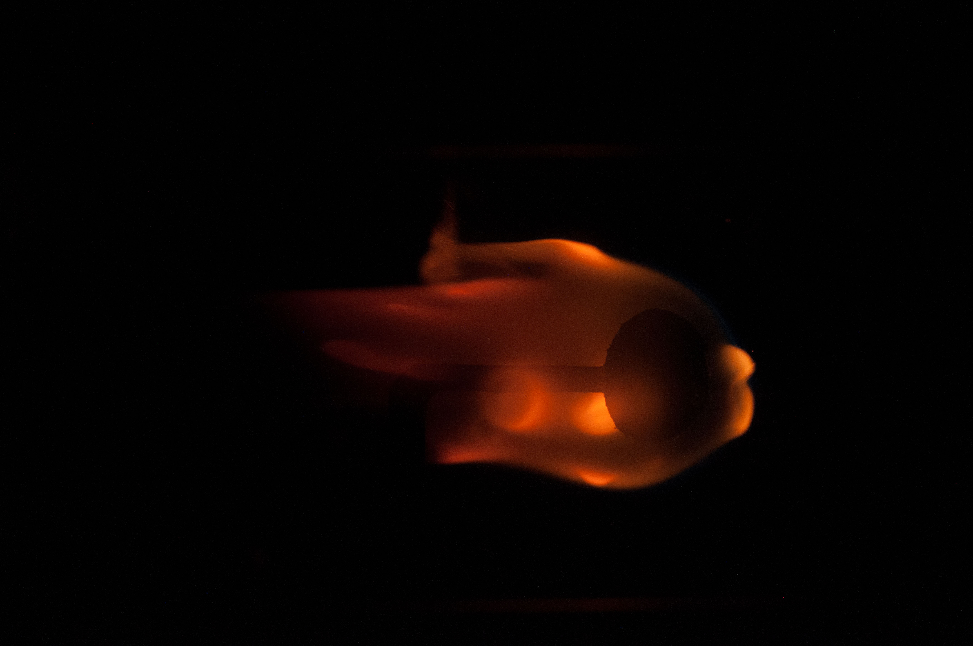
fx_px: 1417
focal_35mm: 52
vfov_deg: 25.7
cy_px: 323
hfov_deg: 37.9
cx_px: 486
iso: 1000
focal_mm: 35
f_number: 4
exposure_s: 1/320
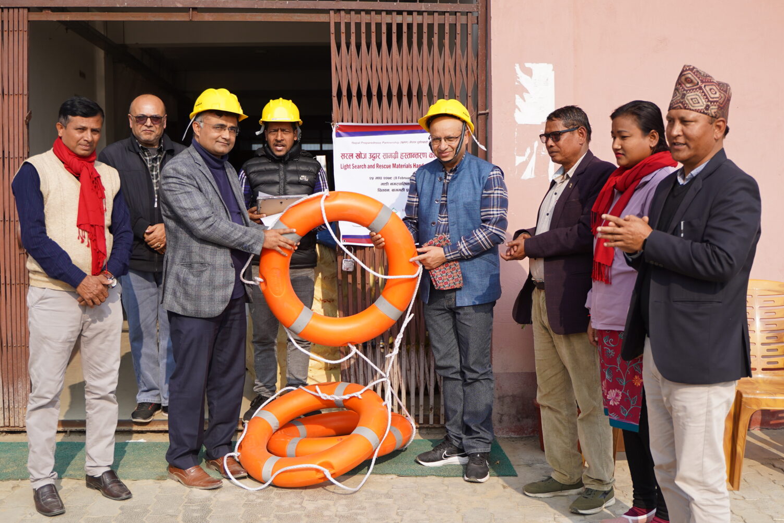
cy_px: 263
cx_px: 384
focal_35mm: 43
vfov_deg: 31.2
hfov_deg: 45.4
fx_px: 936
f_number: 2.8
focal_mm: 28
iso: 200
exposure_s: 1/2500
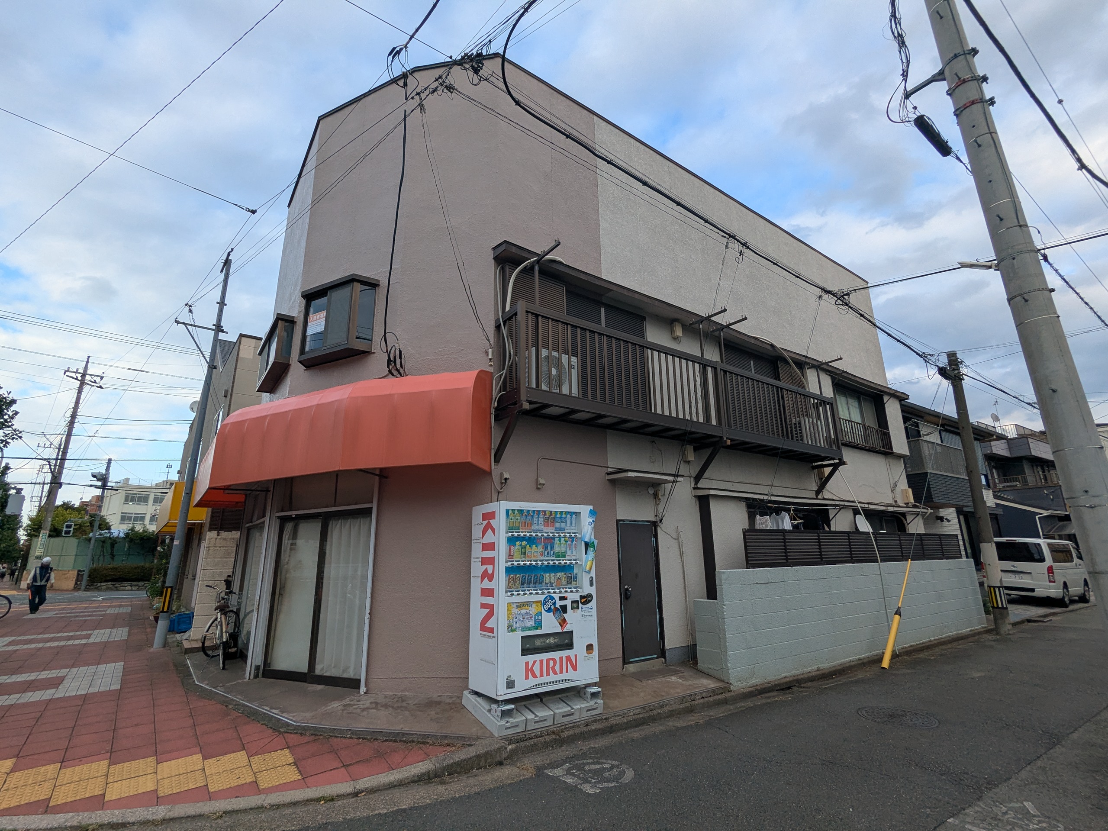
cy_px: 416
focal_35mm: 16
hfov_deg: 94.5
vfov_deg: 78.1
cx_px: 554
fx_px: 512
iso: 54
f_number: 2.2
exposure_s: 1/432
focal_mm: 2.35
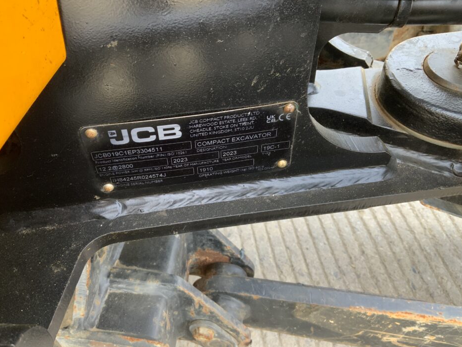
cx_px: 214
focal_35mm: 32
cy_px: 167
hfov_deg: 56.8
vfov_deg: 44.2
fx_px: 427
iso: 64
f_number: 1.8
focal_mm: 3
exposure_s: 1/83
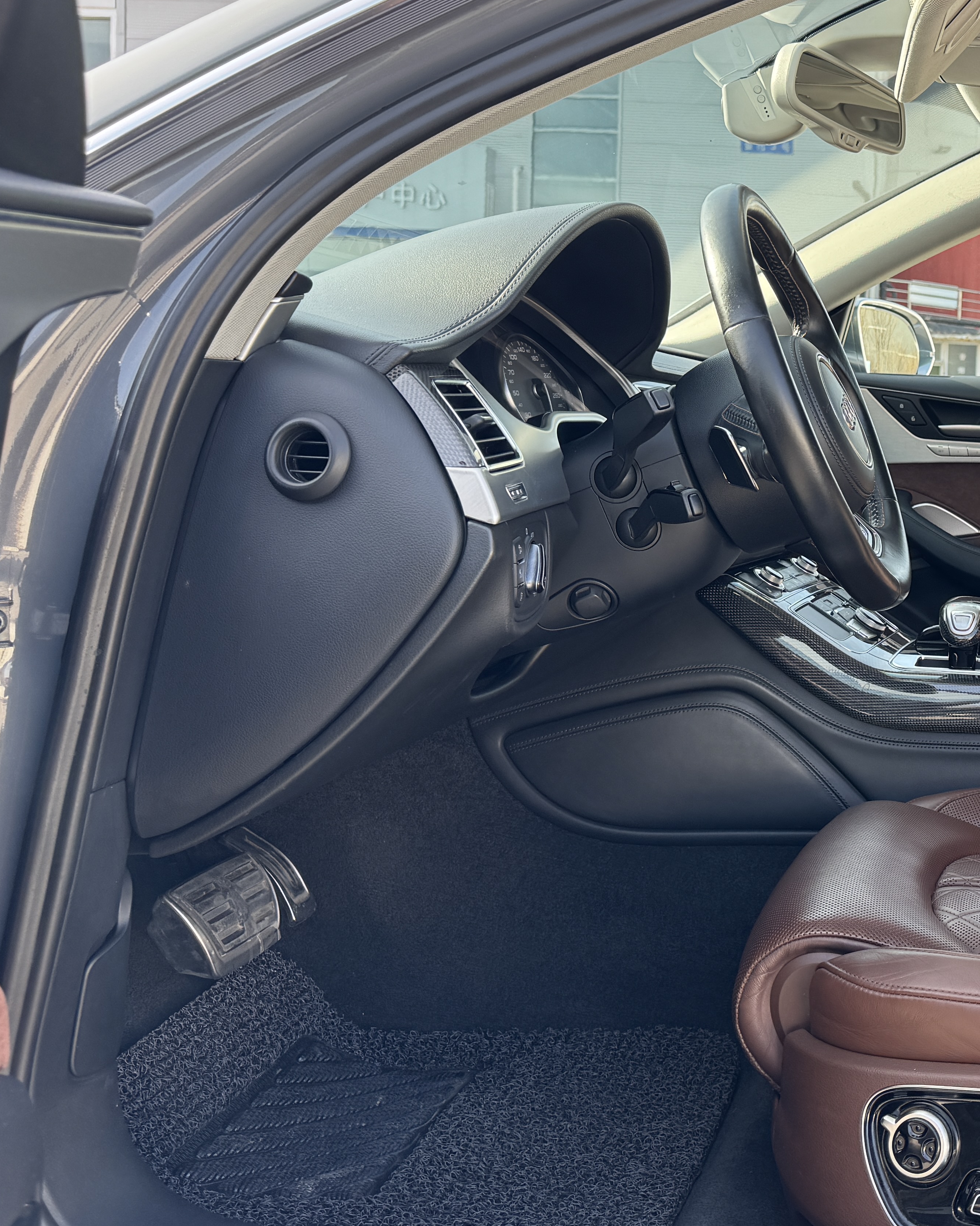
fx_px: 1450
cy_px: 530
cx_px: 1030
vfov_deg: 45.7
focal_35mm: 40
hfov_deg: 33.4
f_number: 1.78
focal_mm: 6.76
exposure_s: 1/343
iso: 80
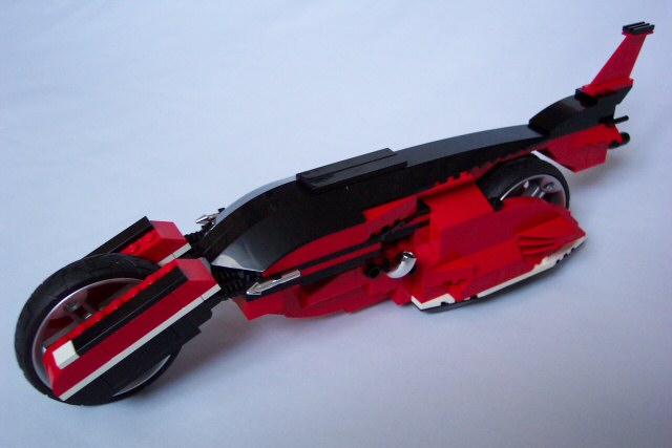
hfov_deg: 50.7
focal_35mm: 38
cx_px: 336
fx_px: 709
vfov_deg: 35.1
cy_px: 224
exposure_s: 1/20
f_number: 2.8
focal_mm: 8
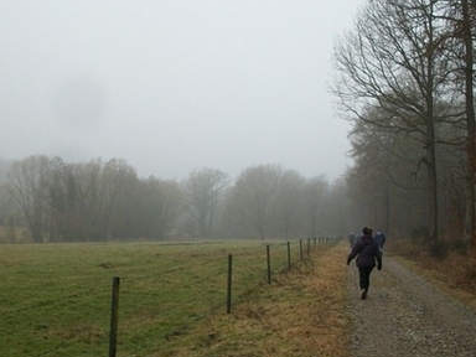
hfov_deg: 38.2
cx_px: 233
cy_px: 187
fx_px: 688
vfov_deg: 29.1
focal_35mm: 50
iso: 80
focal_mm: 5.7
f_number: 8.8
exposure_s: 1/30
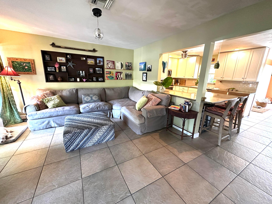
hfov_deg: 102.1
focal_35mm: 14
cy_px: 102
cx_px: 136
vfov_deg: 85.7
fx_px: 110
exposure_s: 1/60
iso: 640
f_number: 2.2
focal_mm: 2.22
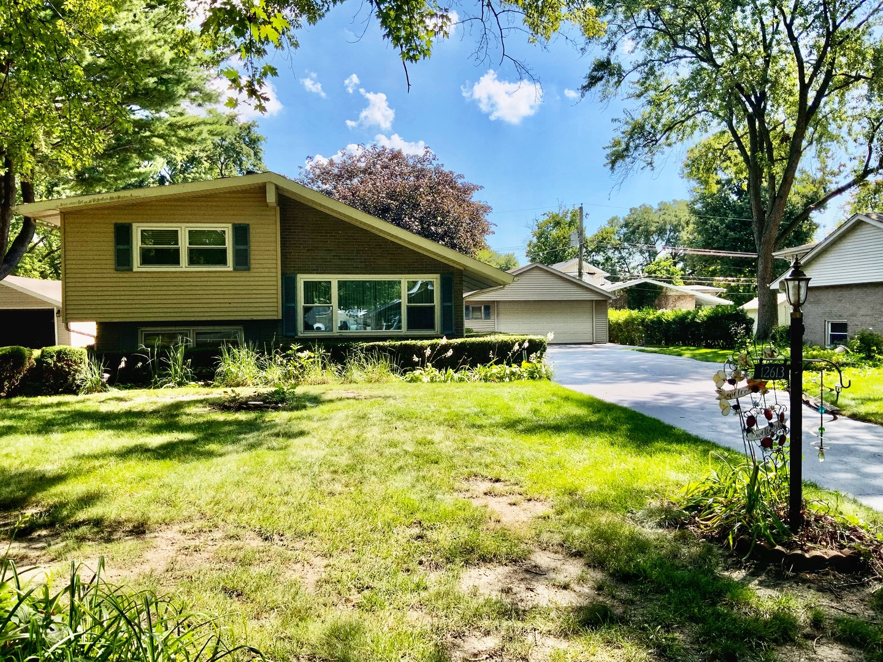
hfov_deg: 61.7
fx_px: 740
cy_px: 331
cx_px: 442
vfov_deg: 48.2
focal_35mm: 29
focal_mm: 3
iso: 16
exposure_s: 1/997
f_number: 1.8
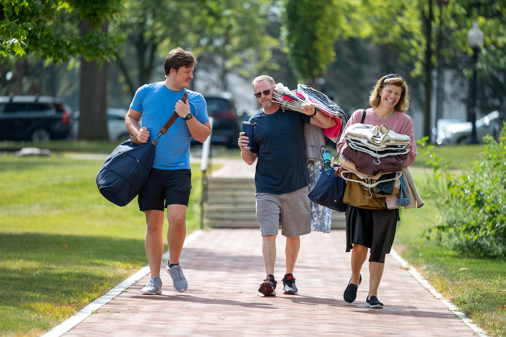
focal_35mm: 200
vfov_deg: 6.9
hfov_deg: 10.3
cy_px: 168
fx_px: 2811
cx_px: 253
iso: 64
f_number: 3.2
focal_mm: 200
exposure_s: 1/500
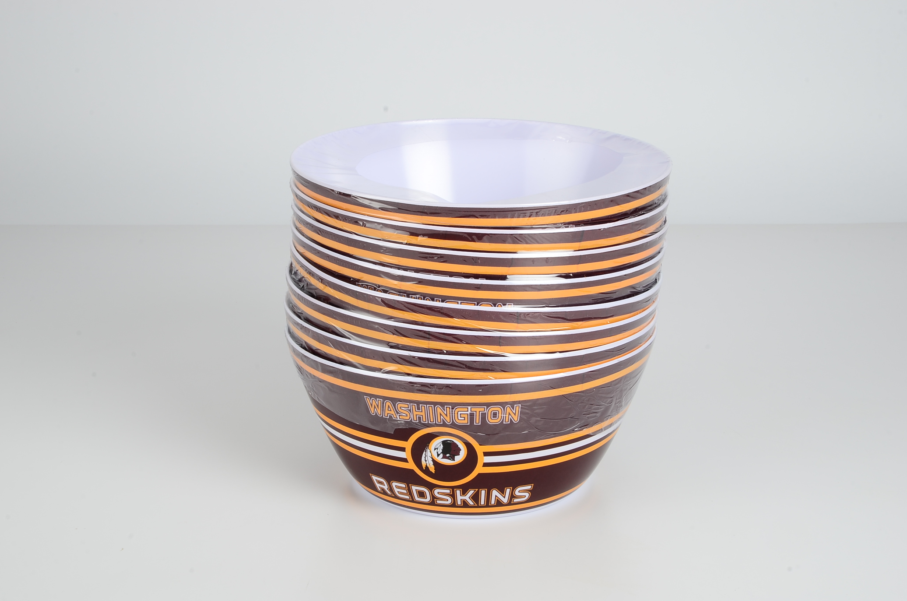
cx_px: 454
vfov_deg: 20.1
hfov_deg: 29.9
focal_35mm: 68
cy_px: 300
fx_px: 1697
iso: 100
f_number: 18
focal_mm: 45
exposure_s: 1/160
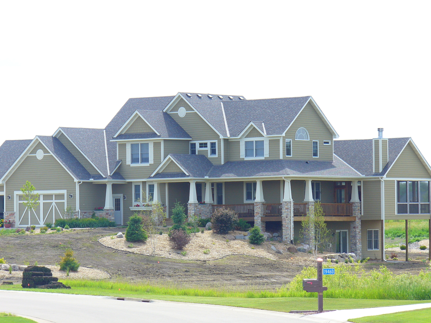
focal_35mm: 177
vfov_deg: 8.4
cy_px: 162
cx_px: 216
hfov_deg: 11.2
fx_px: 2204
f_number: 4.2
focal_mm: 29.2
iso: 80
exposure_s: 1/250
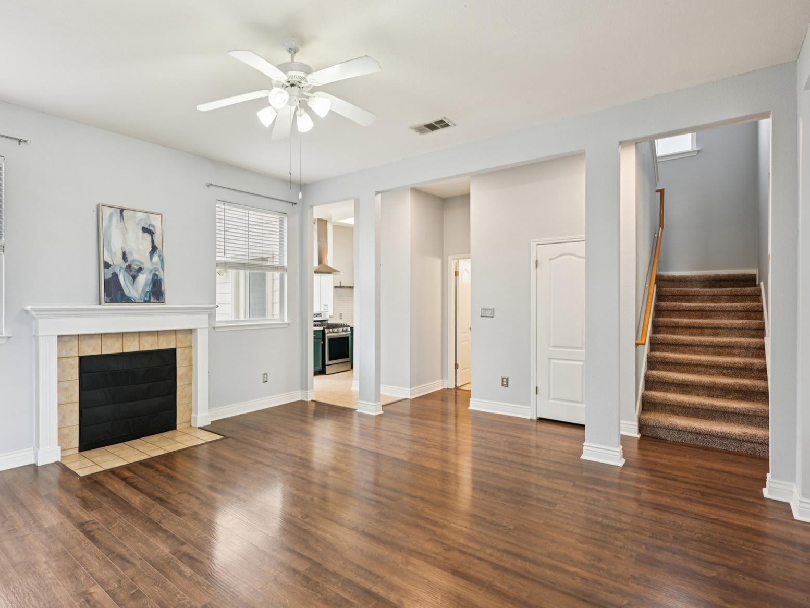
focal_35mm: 19
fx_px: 445
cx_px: 300
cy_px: 303
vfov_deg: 68.7
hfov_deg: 82.9
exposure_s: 1/15
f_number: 5.6
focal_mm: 15
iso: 180
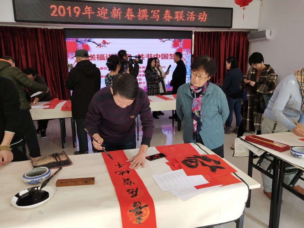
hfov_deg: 60.0
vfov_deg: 46.8
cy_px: 114
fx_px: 263
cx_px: 152
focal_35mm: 30
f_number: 1.8
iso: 141
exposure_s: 1/100
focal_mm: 3.95
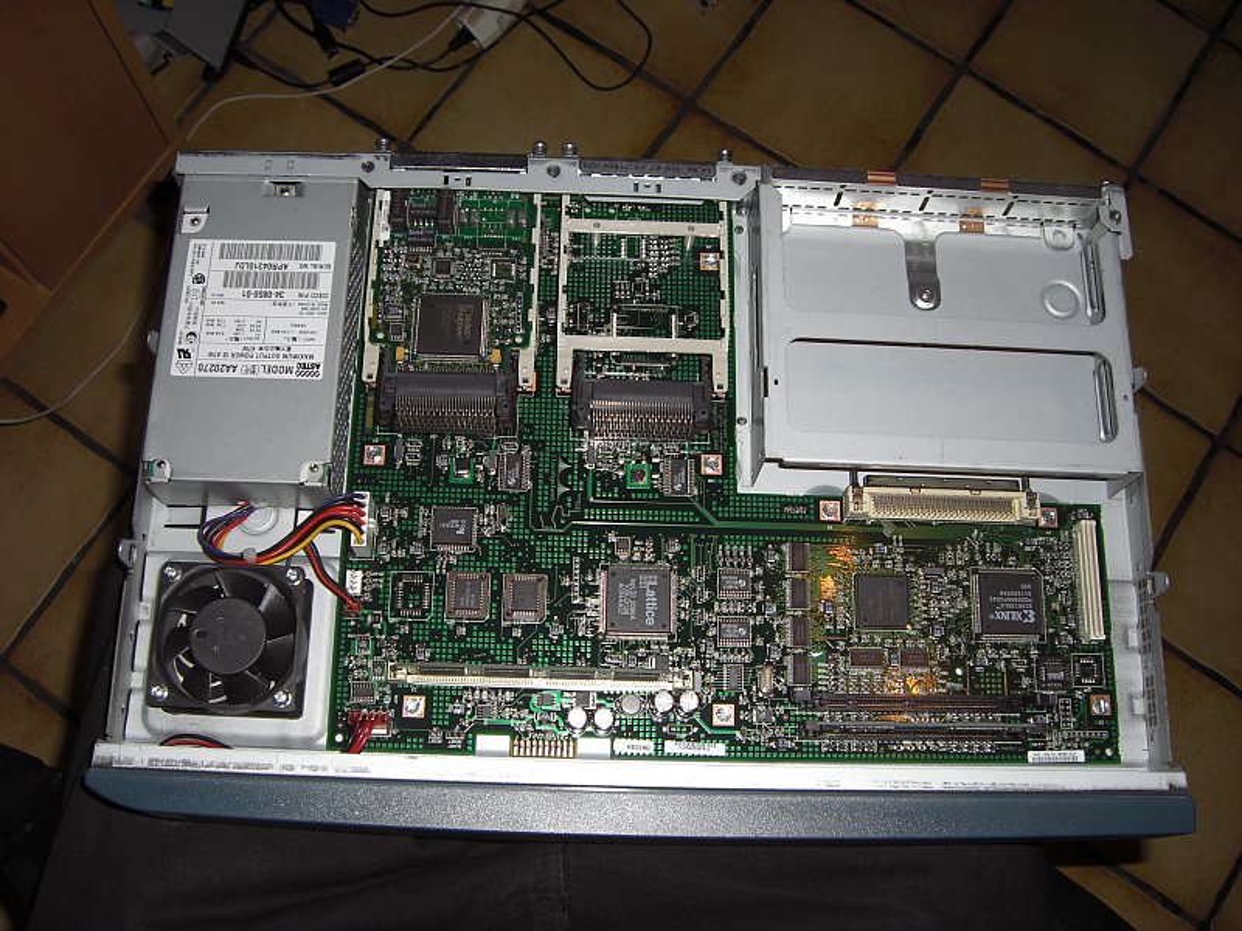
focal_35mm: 38
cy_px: 466
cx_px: 621
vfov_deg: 37.7
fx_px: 1363
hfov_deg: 49.0
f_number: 2.7
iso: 64
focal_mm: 6.2
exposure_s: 1/60
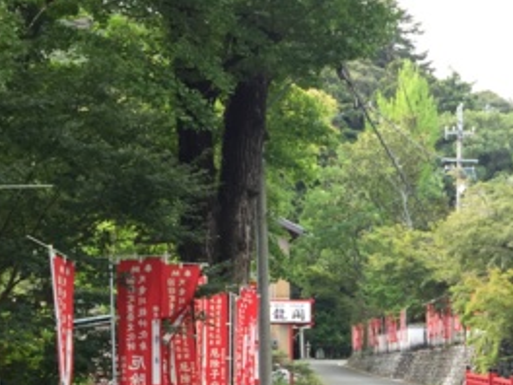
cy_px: 356
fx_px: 978
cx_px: 501
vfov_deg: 21.7
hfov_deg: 27.8
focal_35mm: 66
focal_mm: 4.15
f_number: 2.2
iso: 40
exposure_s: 1/120
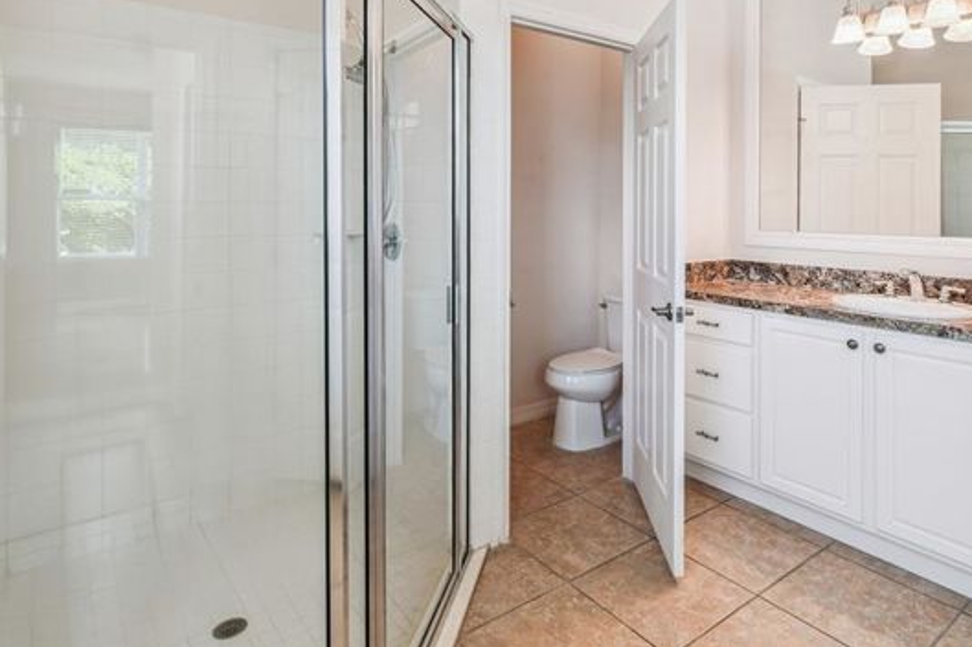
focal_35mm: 20
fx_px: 540
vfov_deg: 60.5
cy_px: 220
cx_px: 528
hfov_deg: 83.8
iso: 100
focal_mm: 10
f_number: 7.1
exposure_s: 1/10
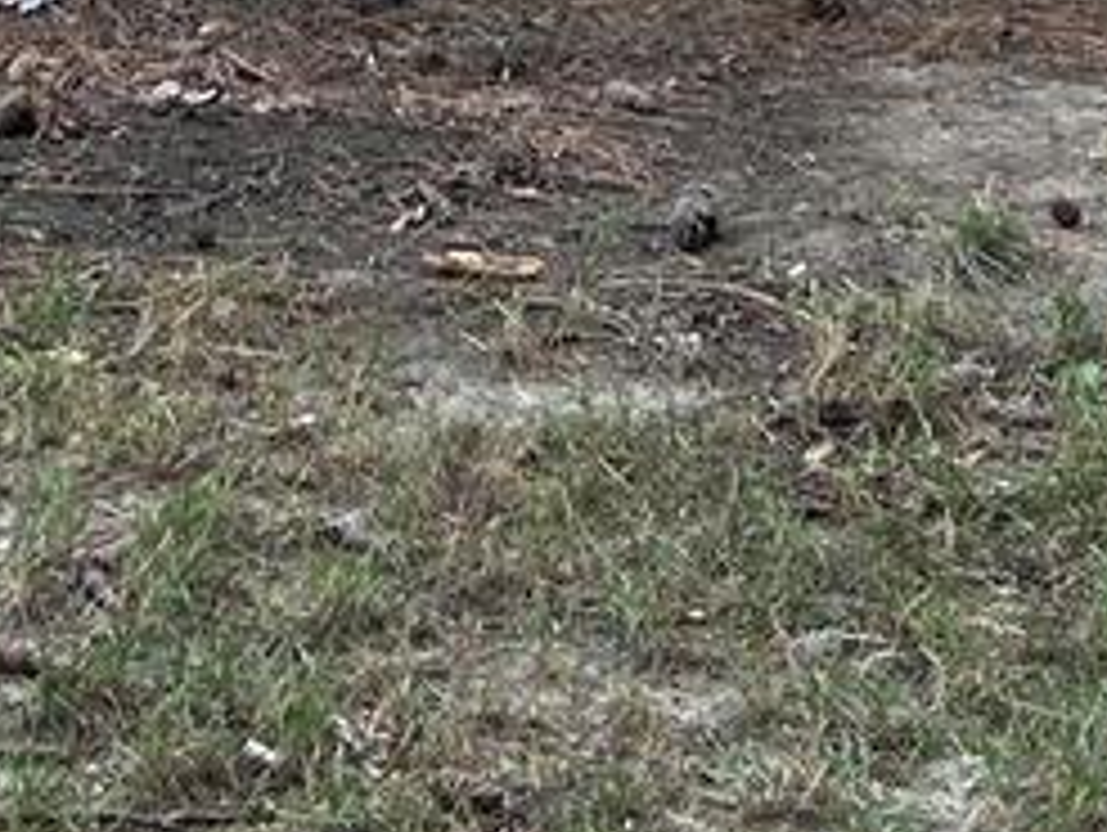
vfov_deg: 8.9
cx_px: -50
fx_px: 4866
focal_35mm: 152
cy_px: -1133
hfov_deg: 12.8
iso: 32
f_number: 1.5
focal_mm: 5.7
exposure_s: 1/121
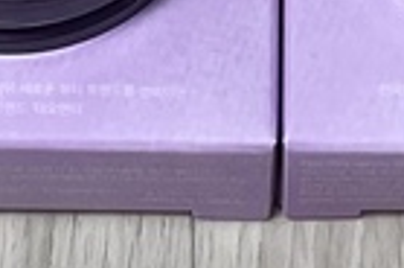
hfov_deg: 17.4
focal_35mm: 117
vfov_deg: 11.3
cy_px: -114
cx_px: 308
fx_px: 1310
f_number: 1.6
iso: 125
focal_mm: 4.2
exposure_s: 1/120
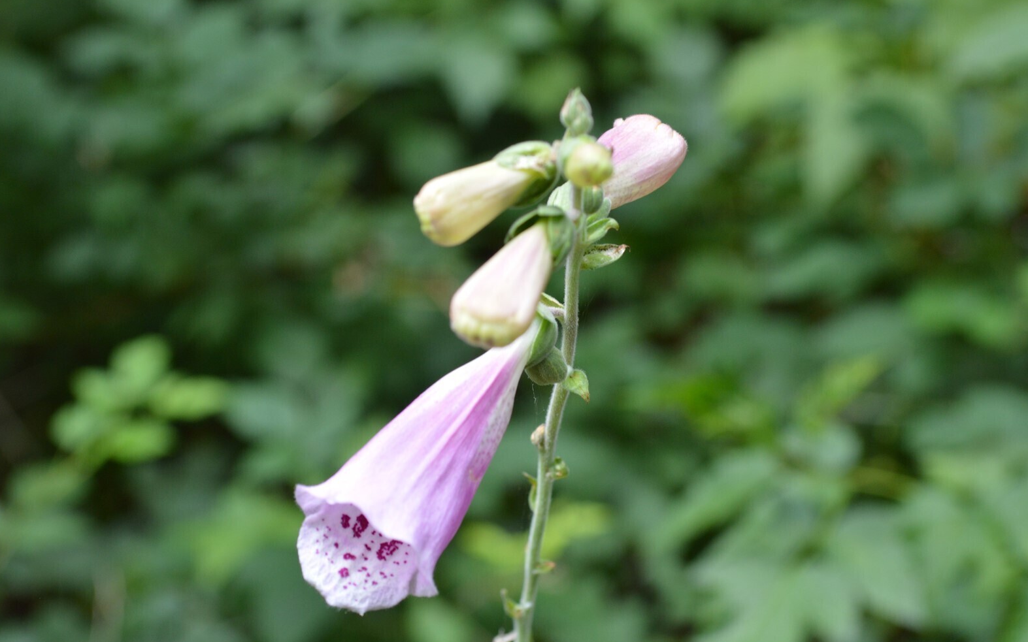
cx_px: 518
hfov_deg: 31.1
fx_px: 1849
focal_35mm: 66
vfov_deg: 19.7
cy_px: 351
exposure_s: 1/80
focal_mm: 40
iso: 400
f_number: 8
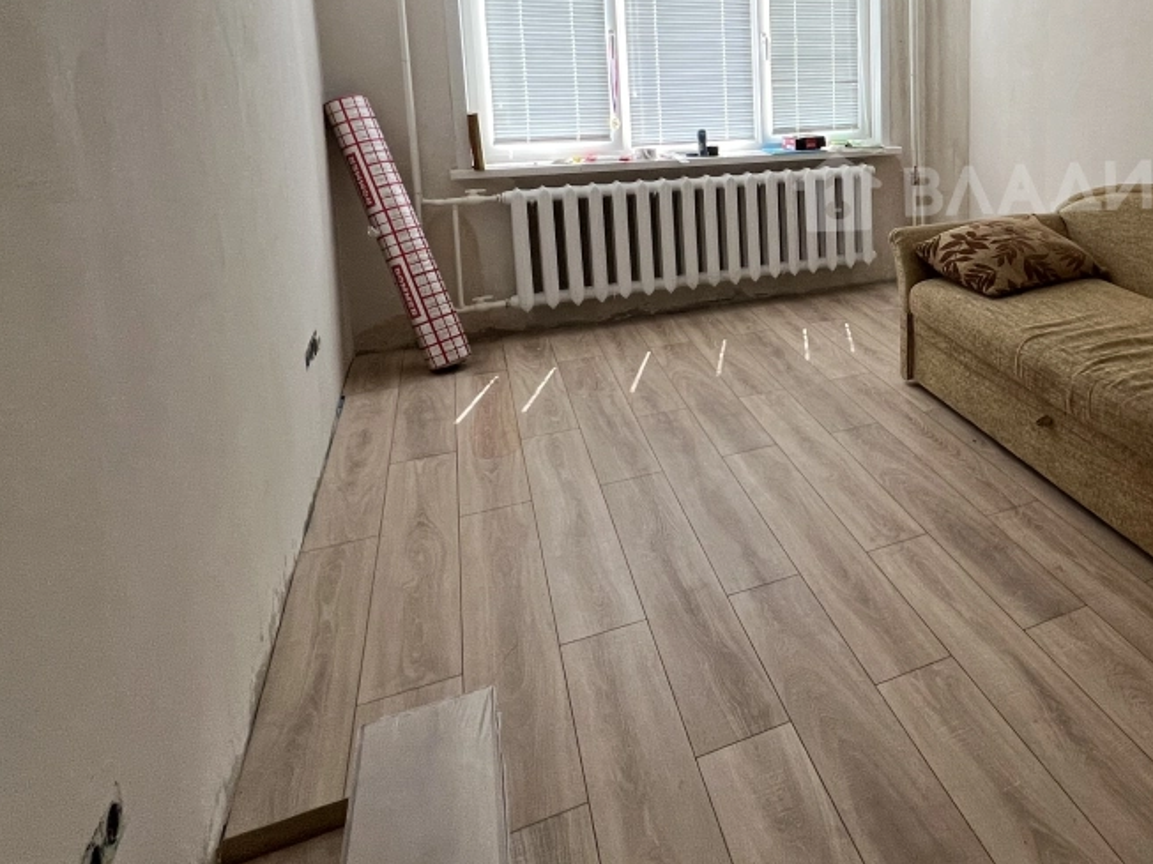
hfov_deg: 60.7
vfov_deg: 51.7
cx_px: 999
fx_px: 833
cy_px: 185
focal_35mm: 25
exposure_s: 1/100
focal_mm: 1.57
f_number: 1.8
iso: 80
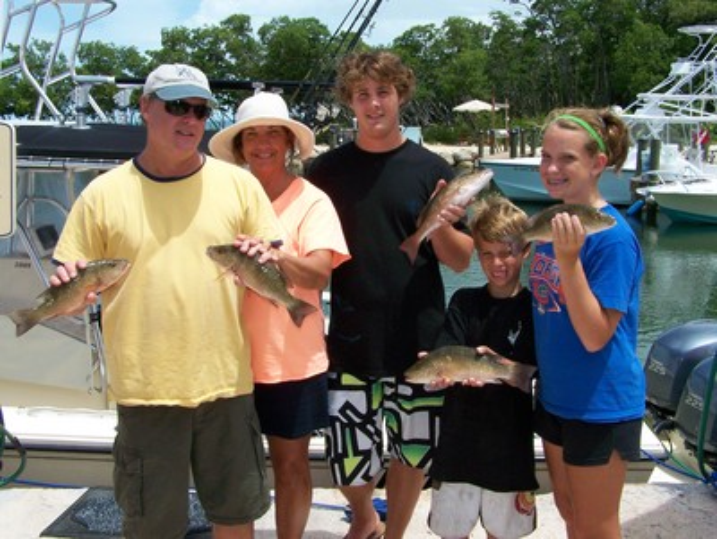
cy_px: 270
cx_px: 358
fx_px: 788
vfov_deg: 37.8
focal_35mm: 38
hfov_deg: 48.9
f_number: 5.6
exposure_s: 1/640
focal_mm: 6.3
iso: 160
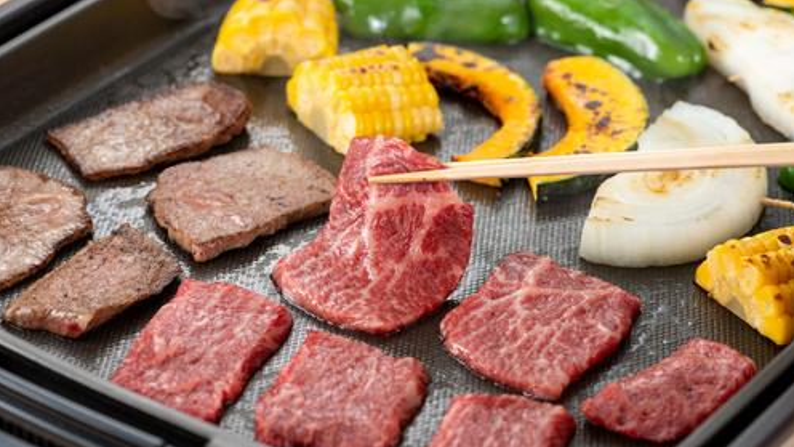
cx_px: 397
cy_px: 215
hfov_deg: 19.3
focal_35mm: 111
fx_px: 2337
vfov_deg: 10.9
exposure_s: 1/250
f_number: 8
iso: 50
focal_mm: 105
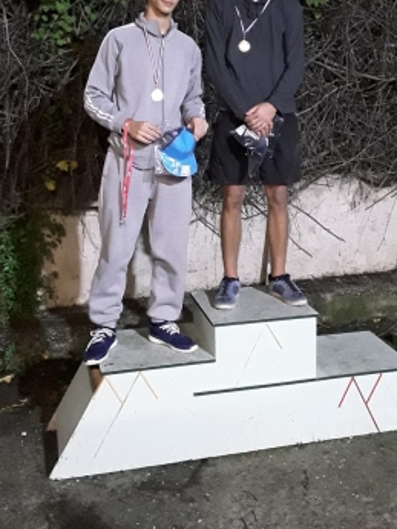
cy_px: 186
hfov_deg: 30.8
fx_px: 718
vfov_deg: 40.0
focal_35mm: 47
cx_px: 233
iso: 400
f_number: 1.9
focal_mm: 2.91
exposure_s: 1/17
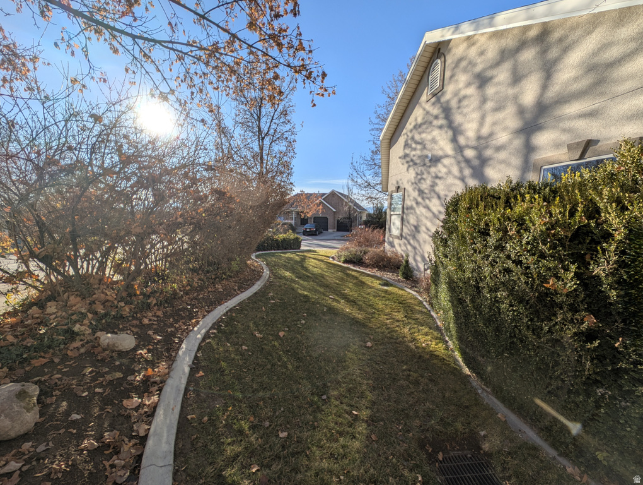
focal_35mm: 12
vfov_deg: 94.6
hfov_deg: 110.5
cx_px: 322
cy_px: 242
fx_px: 223
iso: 39
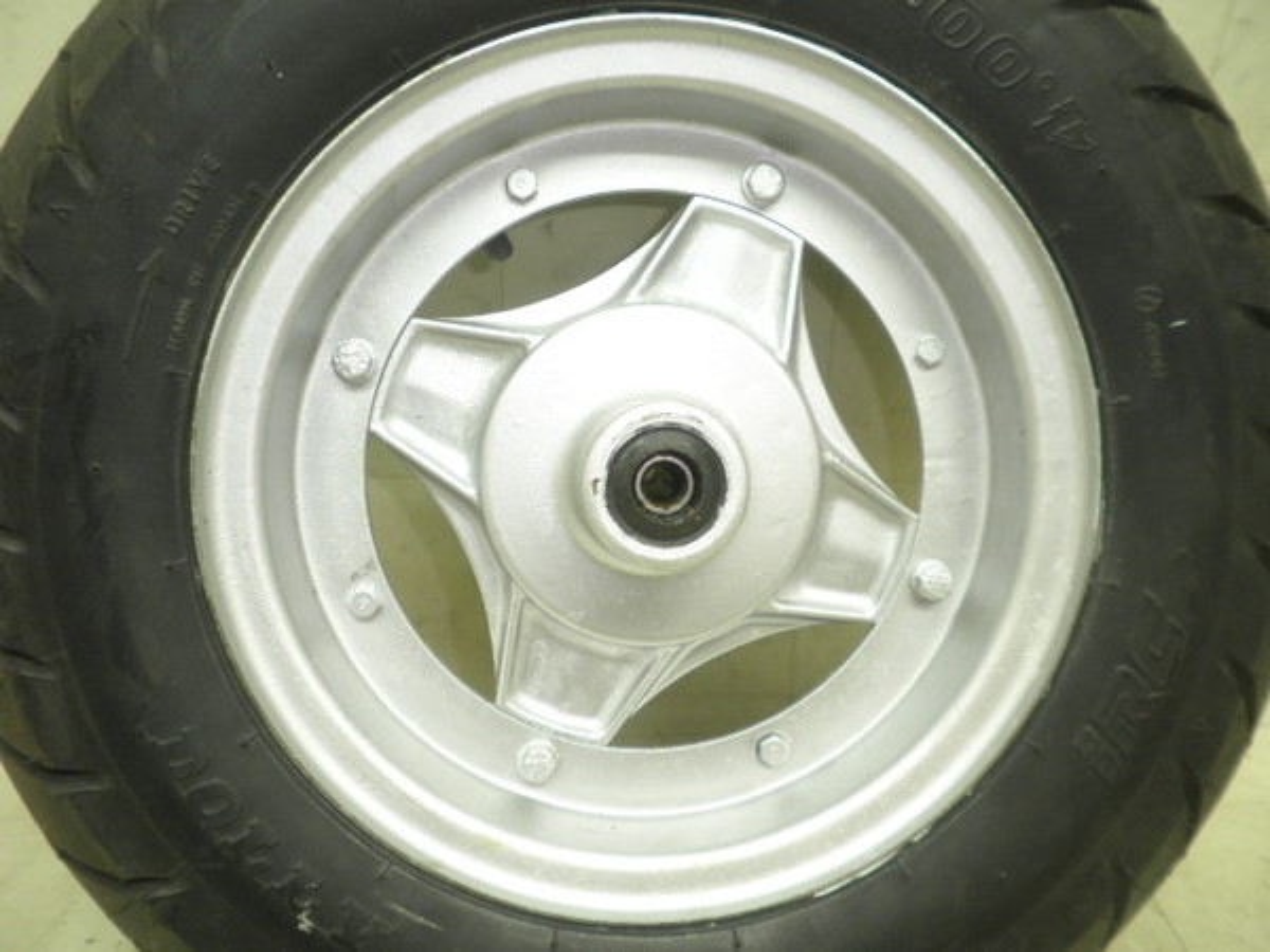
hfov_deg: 67.3
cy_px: 476
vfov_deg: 53.1
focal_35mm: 26
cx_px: 635
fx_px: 954
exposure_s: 1/30
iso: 125
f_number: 2.6
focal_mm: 4.7
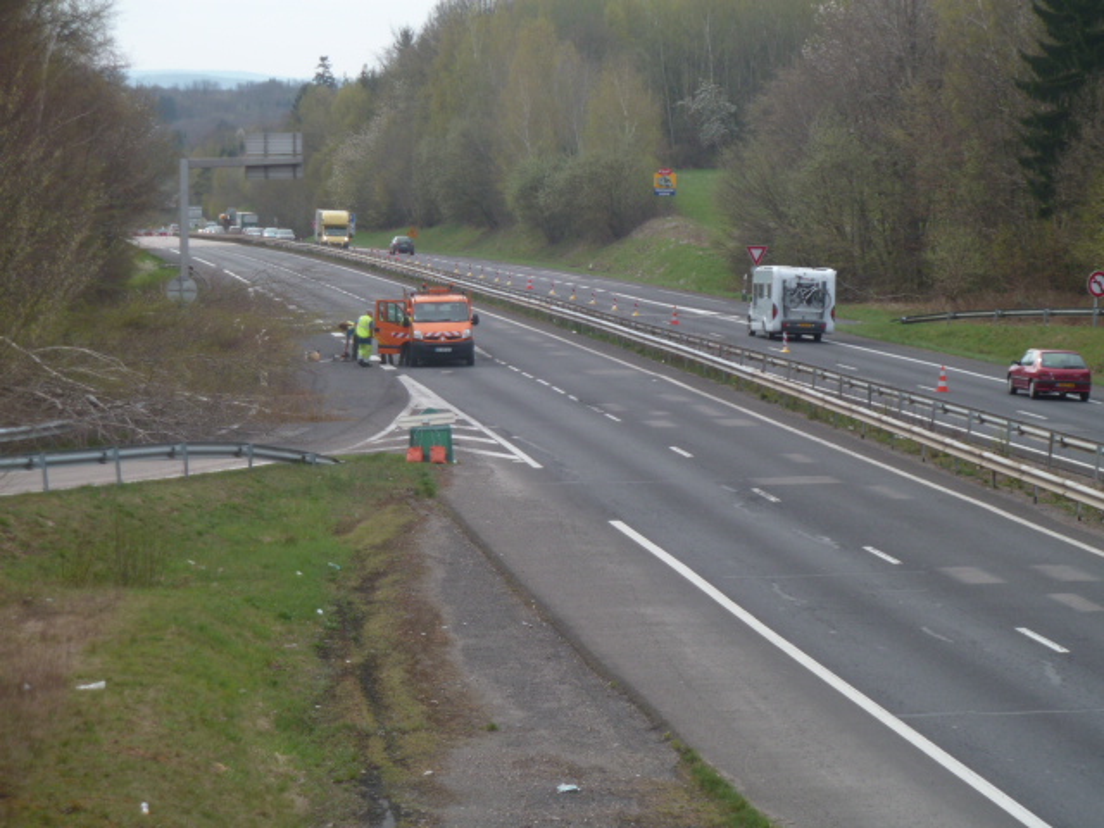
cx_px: 552
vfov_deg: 10.1
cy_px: 414
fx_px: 4688
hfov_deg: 13.4
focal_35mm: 147
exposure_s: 1/200
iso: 80
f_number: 4.5
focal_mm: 24.1
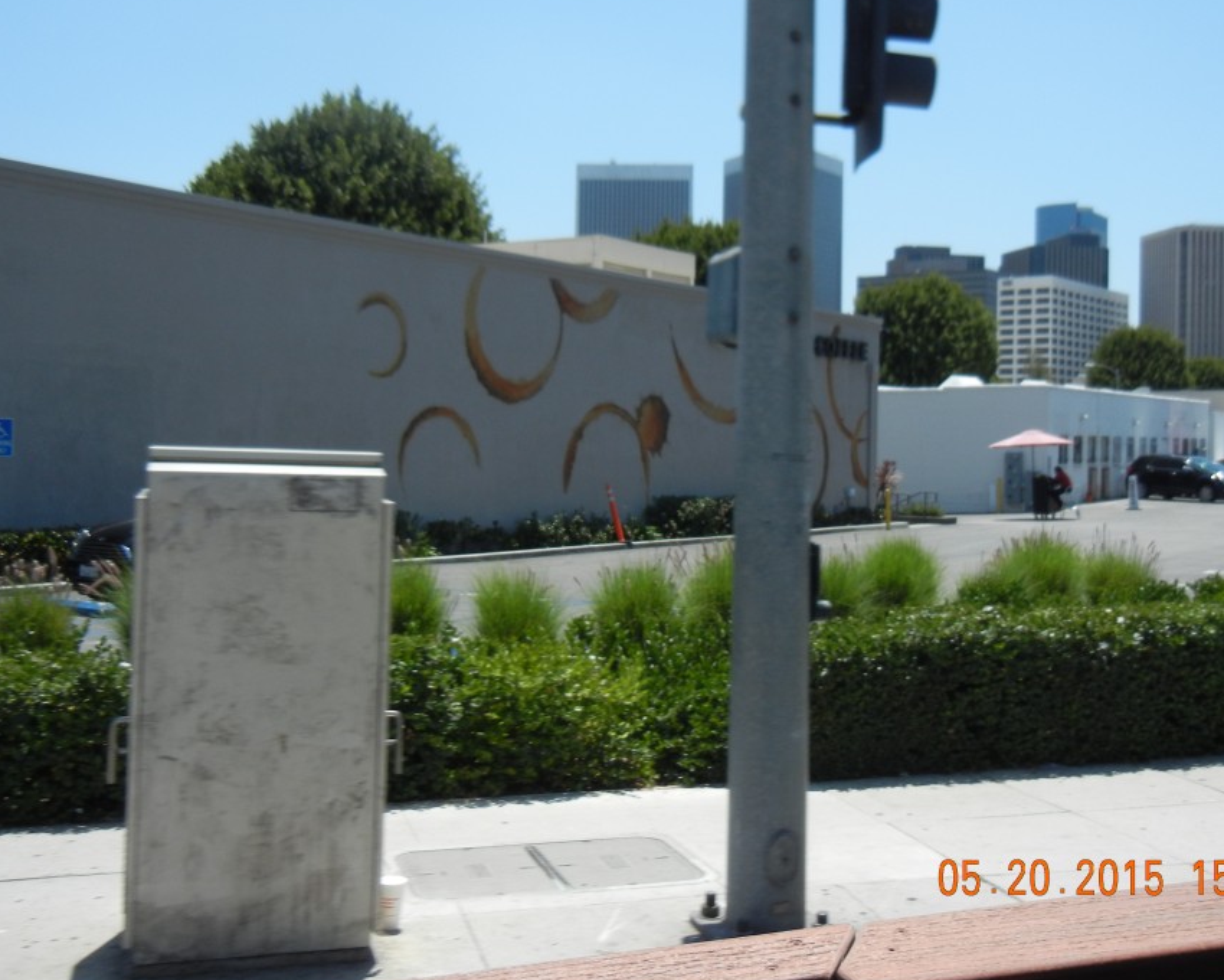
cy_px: 440
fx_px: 1449
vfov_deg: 37.3
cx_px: 654
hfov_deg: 45.8
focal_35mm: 40
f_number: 7.2
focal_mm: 6.2
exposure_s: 1/337
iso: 160
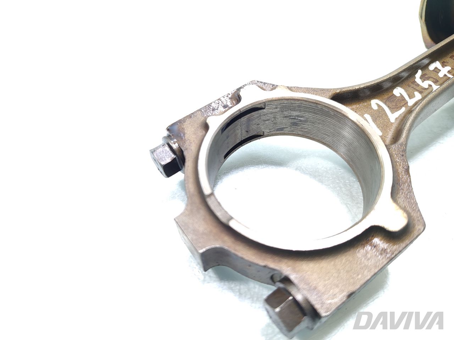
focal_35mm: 24
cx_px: 227
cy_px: 170
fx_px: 315
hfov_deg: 71.6
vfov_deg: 56.8
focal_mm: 5.89
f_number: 1.89
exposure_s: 1/100
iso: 320
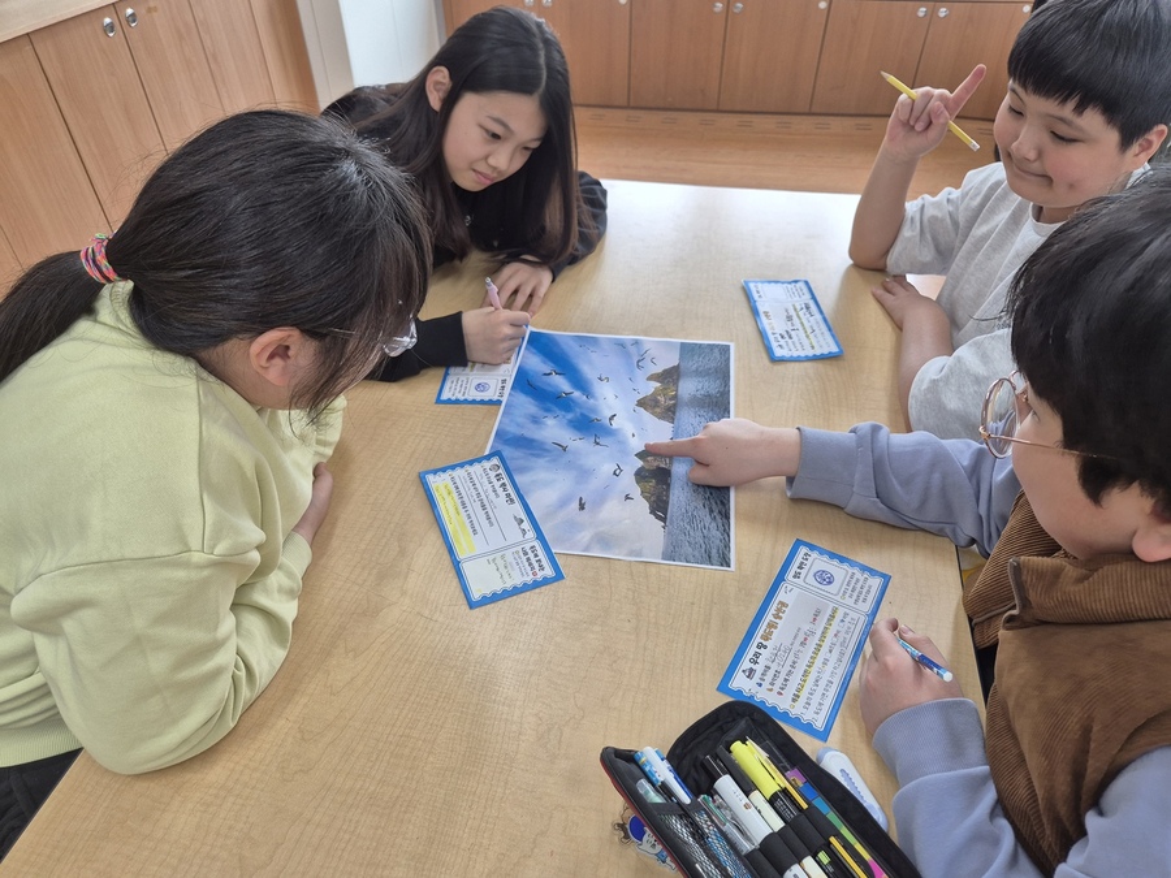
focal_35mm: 23
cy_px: 439
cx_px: 586
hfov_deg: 73.9
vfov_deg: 58.9
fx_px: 778
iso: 64
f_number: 1.8
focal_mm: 5.4
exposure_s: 1/120
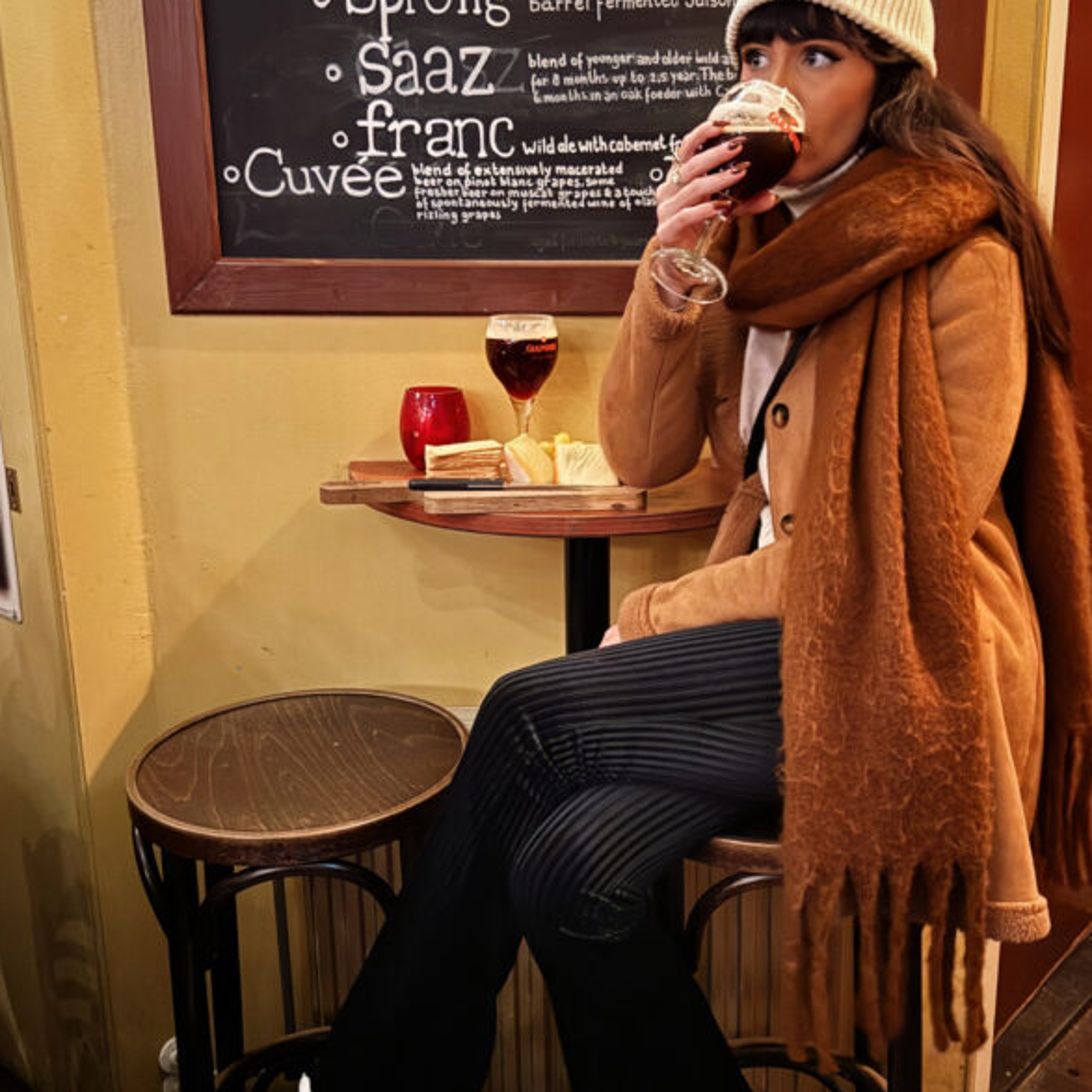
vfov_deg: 44.9
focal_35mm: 37
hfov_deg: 44.9
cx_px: 603
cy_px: 543
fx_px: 1321
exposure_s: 1/14
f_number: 1.78
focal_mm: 6.86
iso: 4000
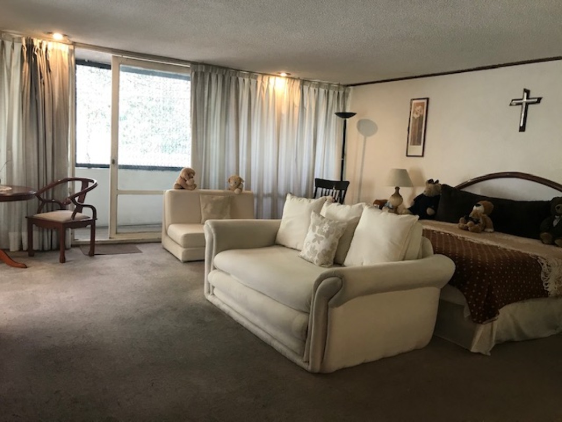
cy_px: 211
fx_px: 455
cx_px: 281
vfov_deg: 49.8
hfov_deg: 63.4
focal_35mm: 28
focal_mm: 3.99
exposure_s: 1/30
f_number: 1.8
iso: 32
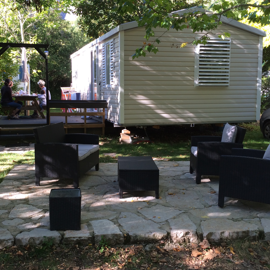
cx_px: 115
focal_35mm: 41
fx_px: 362
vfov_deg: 40.9
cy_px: 125
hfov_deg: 40.8
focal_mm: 4.12
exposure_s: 1/132
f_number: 2.2
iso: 32
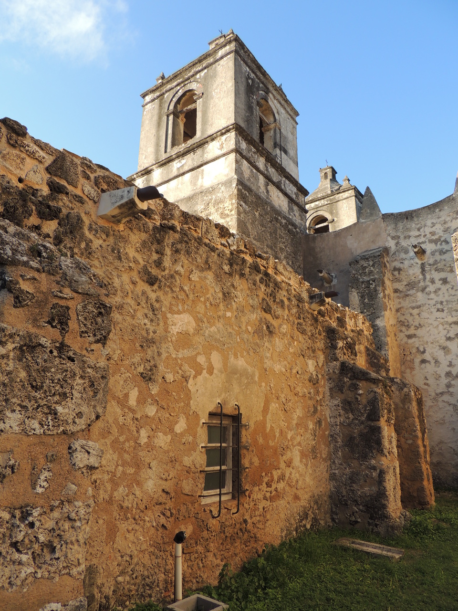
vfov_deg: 71.6
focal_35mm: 24
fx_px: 423
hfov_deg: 56.8
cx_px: 229
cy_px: 306
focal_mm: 4.3
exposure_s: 1/400
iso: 100
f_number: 3
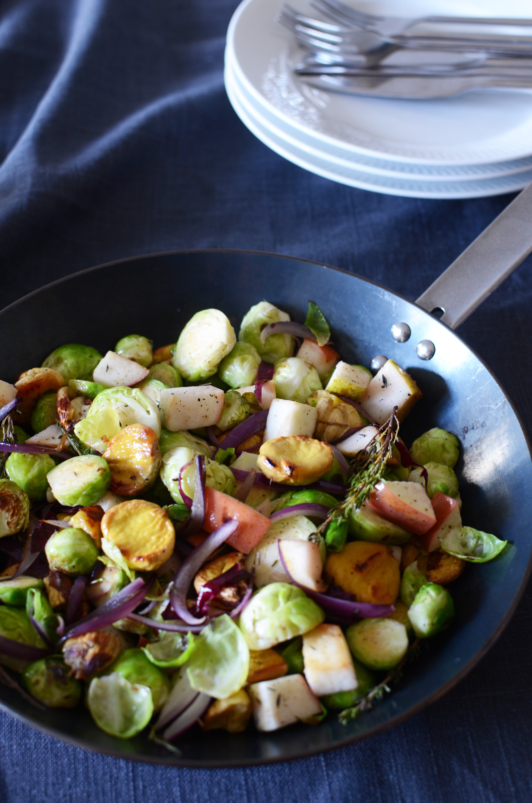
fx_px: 1169
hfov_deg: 25.6
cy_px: 402
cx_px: 266
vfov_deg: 37.9
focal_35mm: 52
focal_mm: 35
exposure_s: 1/20
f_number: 3.5
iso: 320
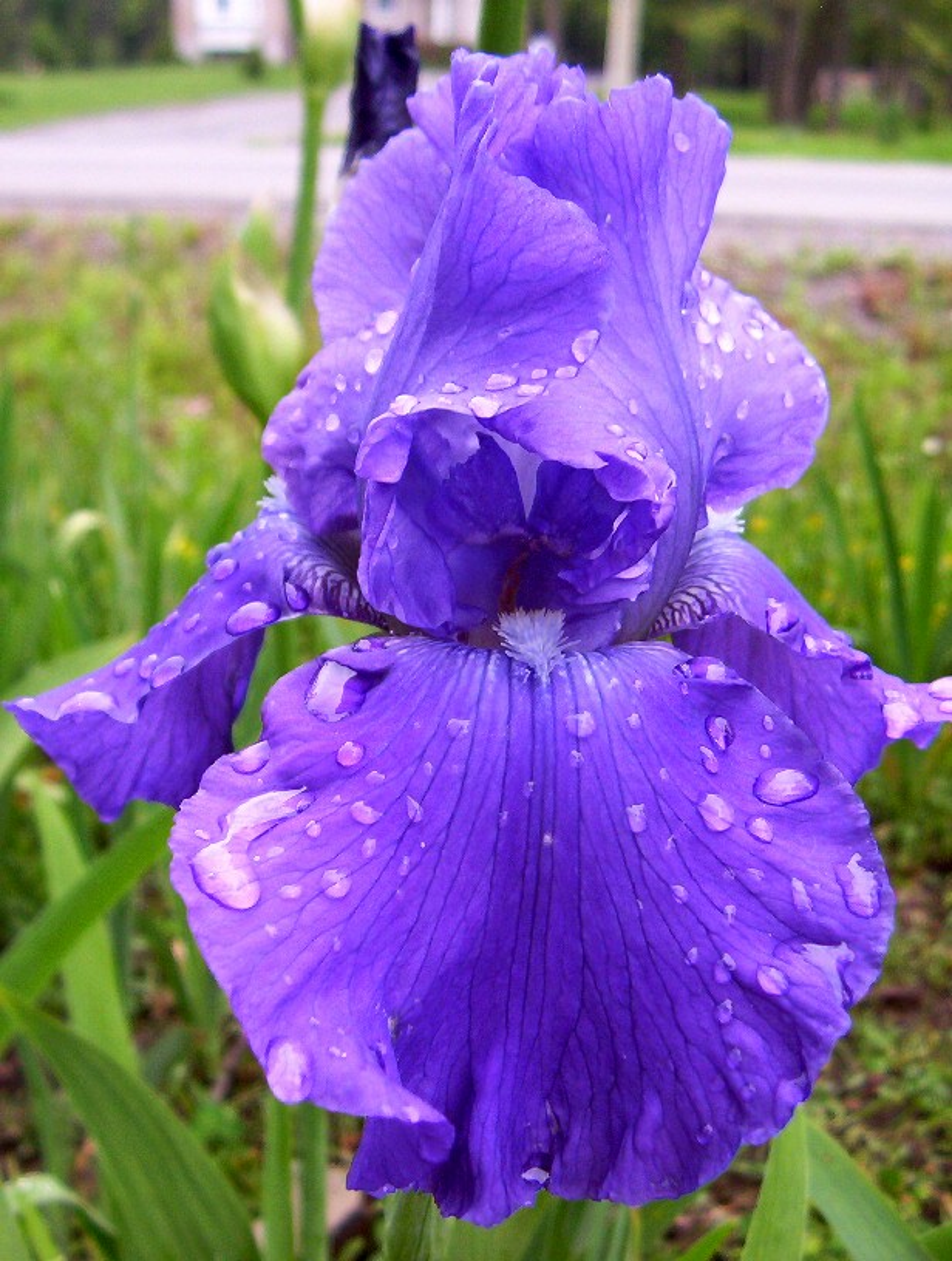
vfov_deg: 51.2
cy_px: 630
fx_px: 1315
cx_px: 476
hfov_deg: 39.8
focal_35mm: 36
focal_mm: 5.54
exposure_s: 1/73.4
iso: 100
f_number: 2.76
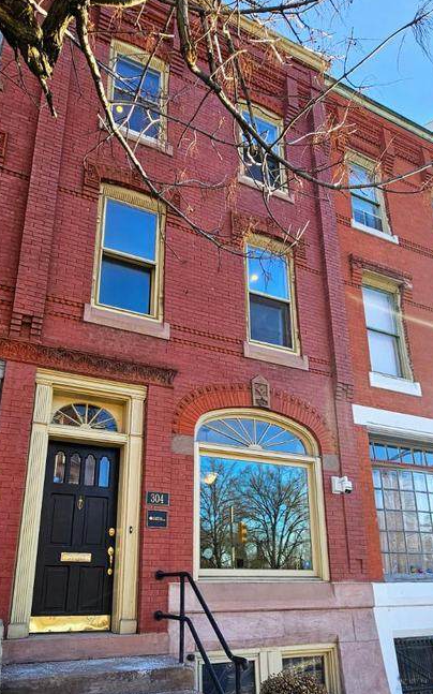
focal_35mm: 23
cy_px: 435
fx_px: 435
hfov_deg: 52.9
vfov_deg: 75.8
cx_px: 196
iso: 50
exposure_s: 1/335
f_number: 2.2
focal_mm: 2.2
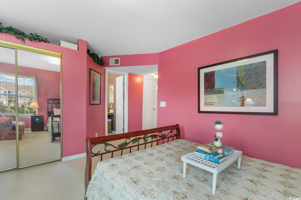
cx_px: 150
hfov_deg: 100.4
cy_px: 100
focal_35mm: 15
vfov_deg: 77.3
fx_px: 125
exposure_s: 1/4
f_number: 4.5
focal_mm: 10
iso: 100
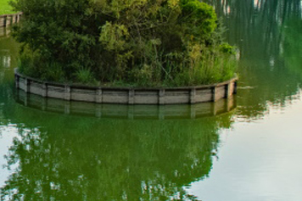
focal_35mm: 162
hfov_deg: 12.2
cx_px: -118
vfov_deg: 8.4
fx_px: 1358
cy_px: -40
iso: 250
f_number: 9
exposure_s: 1/100
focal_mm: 32
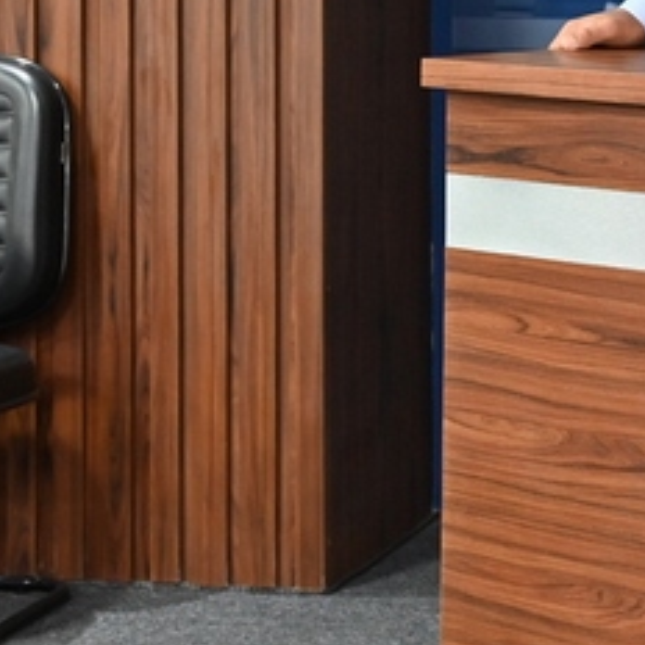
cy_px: 25
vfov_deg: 14.1
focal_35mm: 122
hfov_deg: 13.5
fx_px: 2572
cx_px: 945
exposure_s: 1/80
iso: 3200
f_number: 4
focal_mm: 37
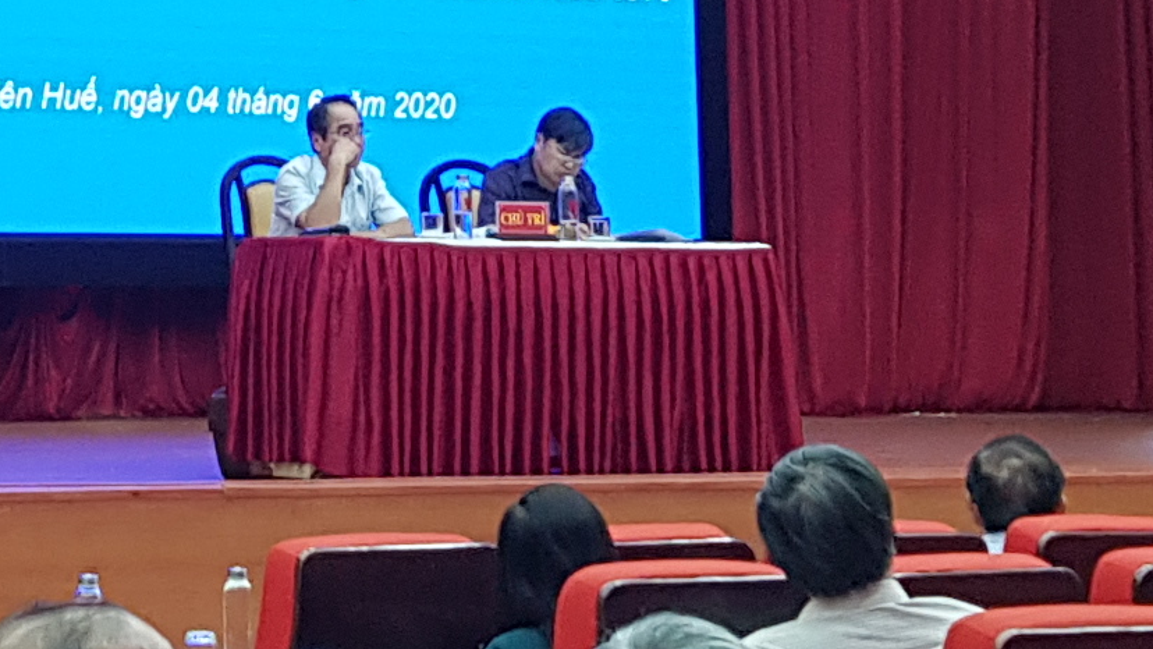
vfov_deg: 8.3
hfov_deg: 15.2
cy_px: -653
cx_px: -99
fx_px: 4220
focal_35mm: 138
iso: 160
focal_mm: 4.3
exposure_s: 1/50
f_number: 1.7
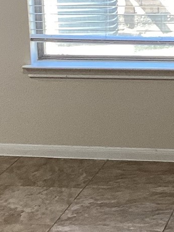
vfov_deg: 14.2
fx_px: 931
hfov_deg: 10.6
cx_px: 161
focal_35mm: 139
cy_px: 83
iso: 64
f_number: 2.4
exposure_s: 1/60
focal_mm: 3.3
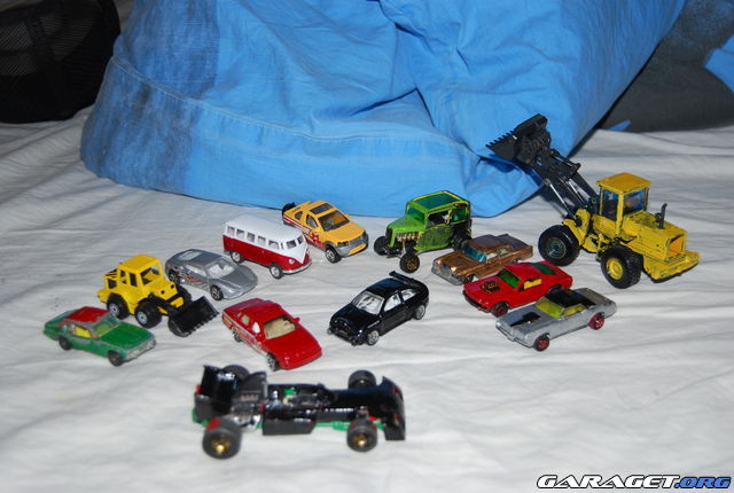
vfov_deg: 29.1
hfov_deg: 42.2
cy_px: 246
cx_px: 367
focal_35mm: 46
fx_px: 950
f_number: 4.5
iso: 200
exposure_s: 1/60
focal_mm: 31
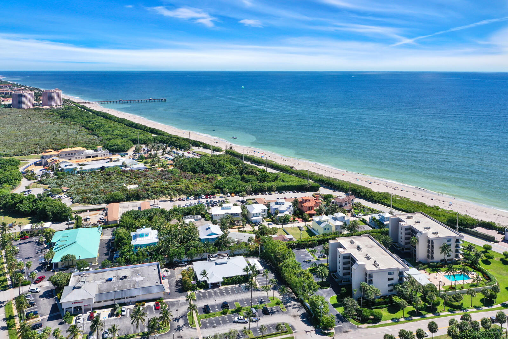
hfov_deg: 65.5
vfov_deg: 46.4
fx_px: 395
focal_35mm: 28
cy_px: 170
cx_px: 254
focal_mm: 10.26
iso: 100
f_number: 5.6
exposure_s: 1/500
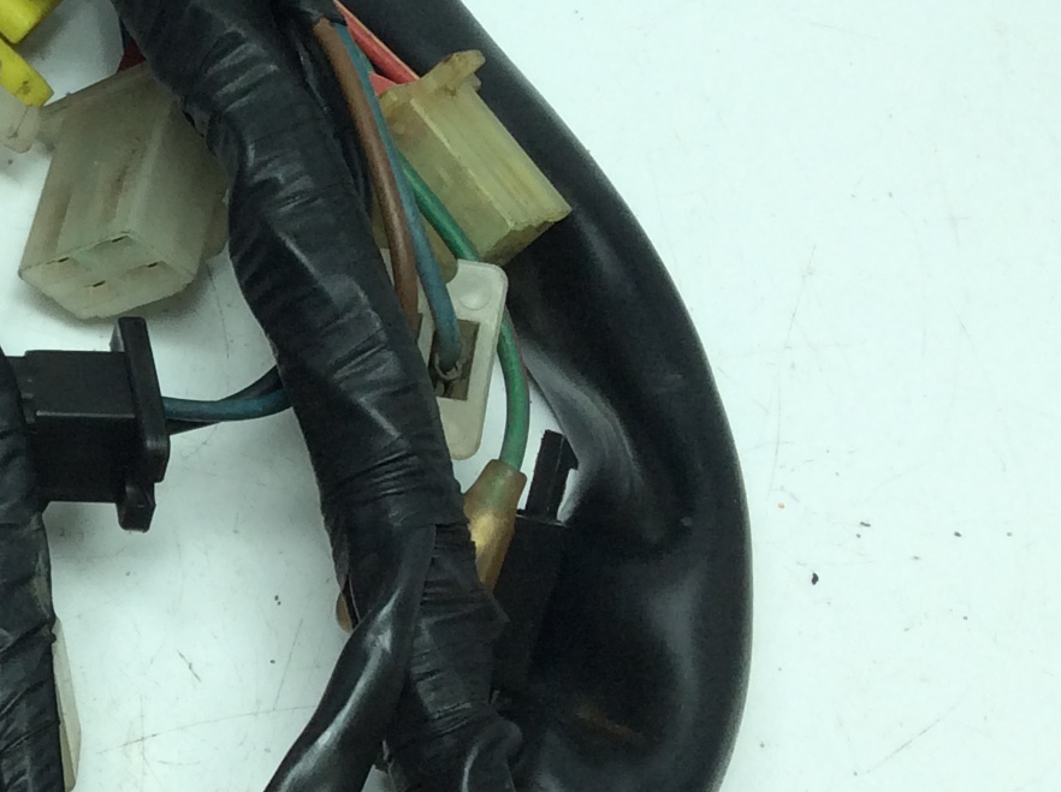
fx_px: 2877
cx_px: -396
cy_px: 331
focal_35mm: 94
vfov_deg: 15.7
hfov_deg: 19.0
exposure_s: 1/286
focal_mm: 3.3
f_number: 2.4
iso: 32
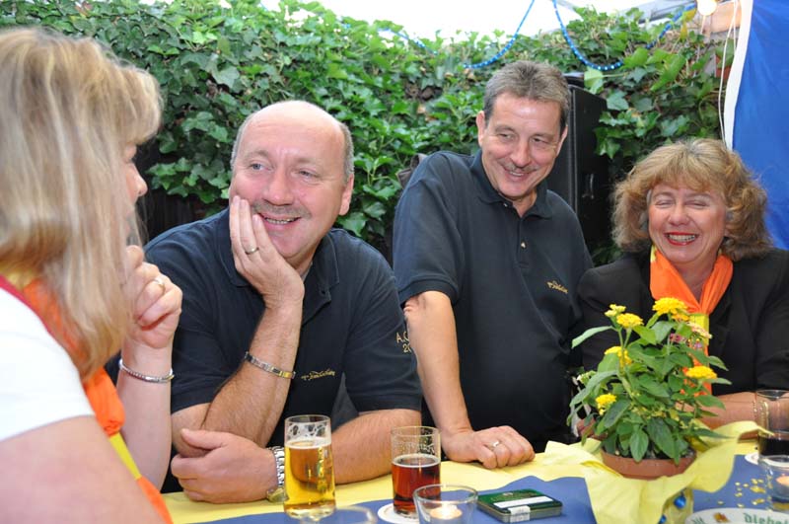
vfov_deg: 36.8
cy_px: 262
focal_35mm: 36
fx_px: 788
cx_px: 394
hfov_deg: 53.2
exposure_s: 1/60
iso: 800
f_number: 4
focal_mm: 24
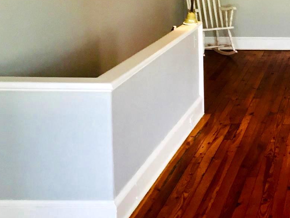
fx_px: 637
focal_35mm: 76
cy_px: 19
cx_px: 363
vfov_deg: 19.0
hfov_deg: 23.1
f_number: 2.2
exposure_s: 1/30
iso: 64
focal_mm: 4.15
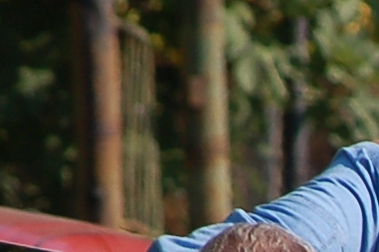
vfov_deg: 0.7
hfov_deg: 1.1
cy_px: 780
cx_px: 895
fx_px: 19924
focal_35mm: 1895
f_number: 5.3
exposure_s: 1/1000
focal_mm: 160
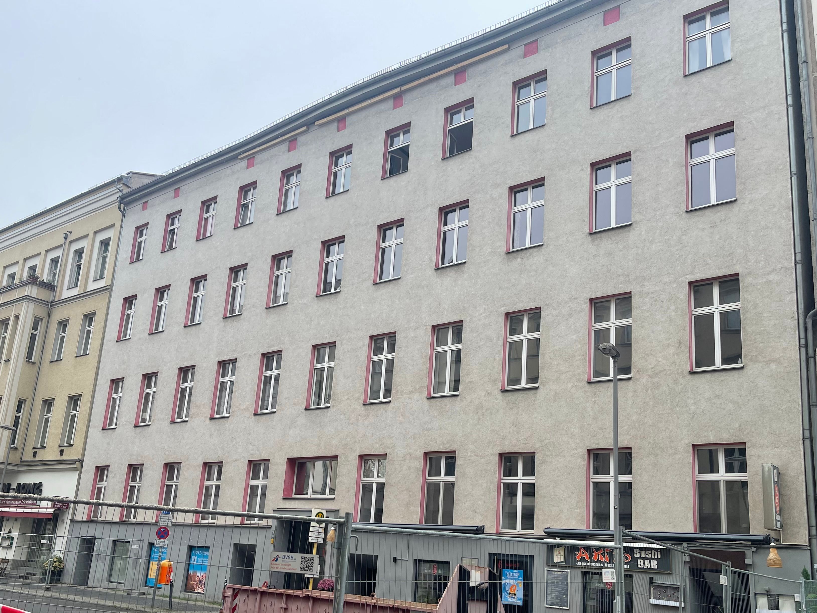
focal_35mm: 31
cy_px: 368
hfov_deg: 58.3
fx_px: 732
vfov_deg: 45.2
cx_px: 389
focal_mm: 5.1
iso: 32
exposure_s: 1/684
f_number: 1.6
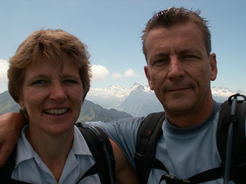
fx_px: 249
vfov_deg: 40.7
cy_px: 92
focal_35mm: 35
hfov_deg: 52.6
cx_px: 123
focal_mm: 5.86
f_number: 7.1
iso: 50
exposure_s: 1/200
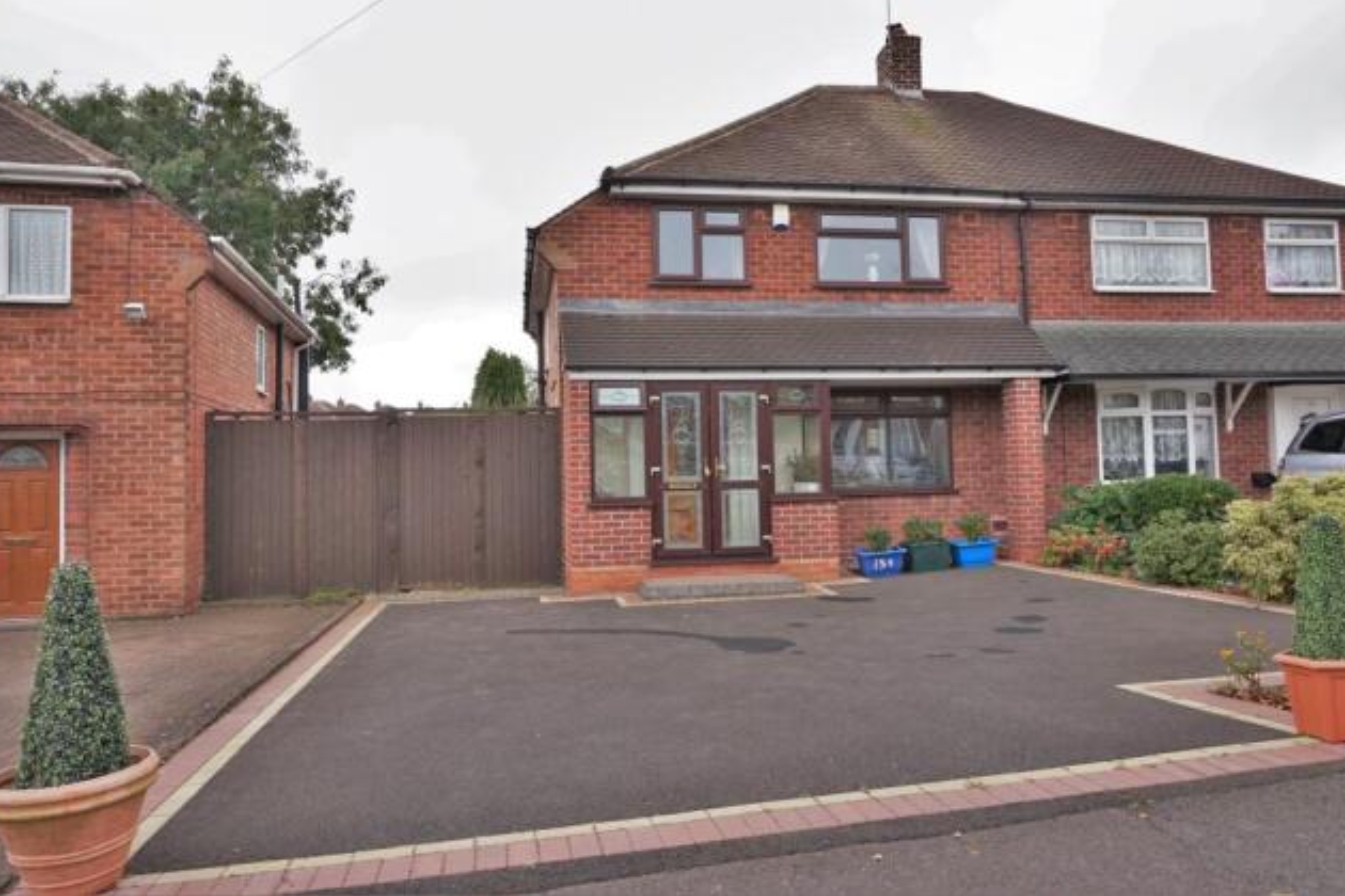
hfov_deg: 71.5
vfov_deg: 51.3
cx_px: 677
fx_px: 934
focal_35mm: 25
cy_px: 432
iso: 320
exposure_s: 1/160
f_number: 10
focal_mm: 16
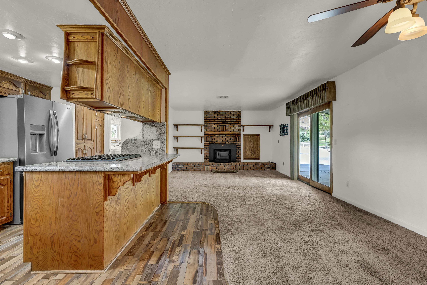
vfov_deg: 73.8
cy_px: 142
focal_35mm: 16
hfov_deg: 96.7
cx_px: 214
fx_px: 190
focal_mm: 16
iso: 1600
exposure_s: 1/25
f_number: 10
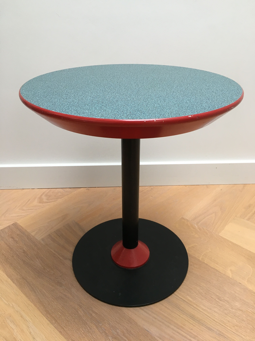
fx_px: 285
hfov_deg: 48.2
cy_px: 170
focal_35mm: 29
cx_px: 128
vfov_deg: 61.7
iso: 100
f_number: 2.2
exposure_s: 1/33
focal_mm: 4.15
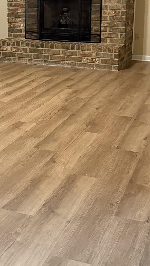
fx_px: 410
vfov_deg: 35.2
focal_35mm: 58
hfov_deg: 20.7
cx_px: 62
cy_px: 65
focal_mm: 6.76
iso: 800
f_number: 1.78
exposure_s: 1/60
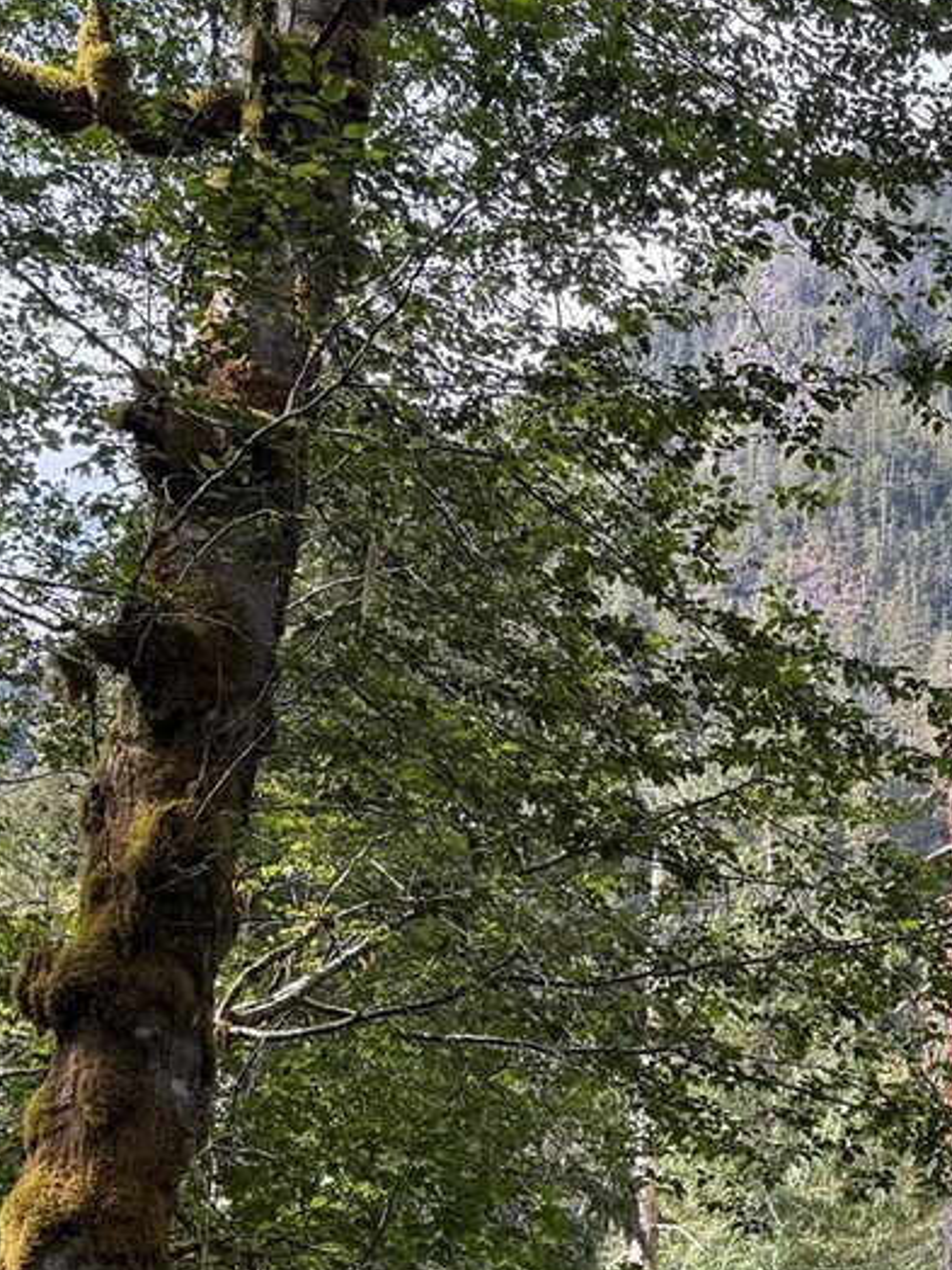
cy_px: 662
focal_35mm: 66
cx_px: 998
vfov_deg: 29.4
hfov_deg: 21.3
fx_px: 2420
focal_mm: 6.76
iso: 100
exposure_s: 1/528
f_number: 1.78
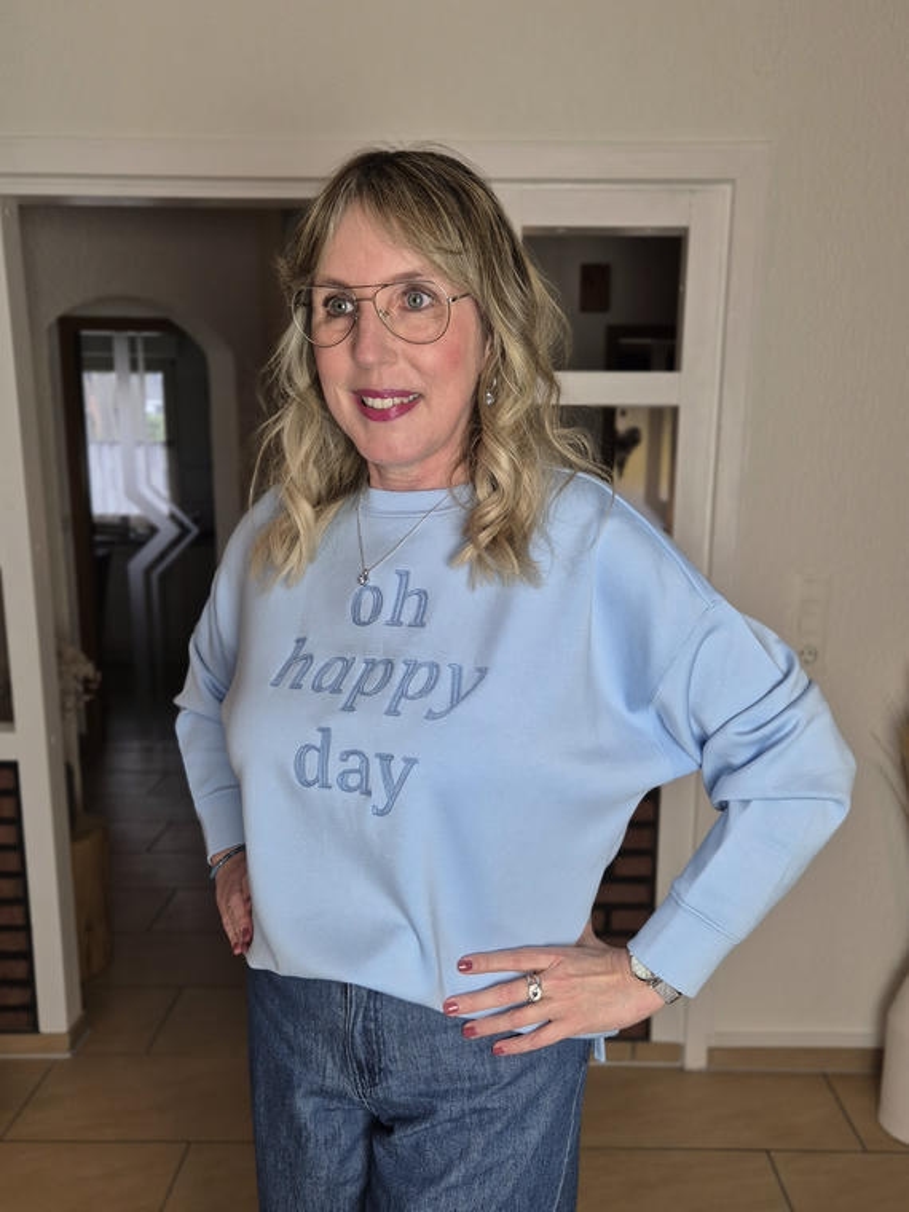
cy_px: 606
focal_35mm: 23
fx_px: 805
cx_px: 454
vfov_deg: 73.9
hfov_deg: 58.9
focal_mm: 5.4
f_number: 1.8
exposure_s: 1/100
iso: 125
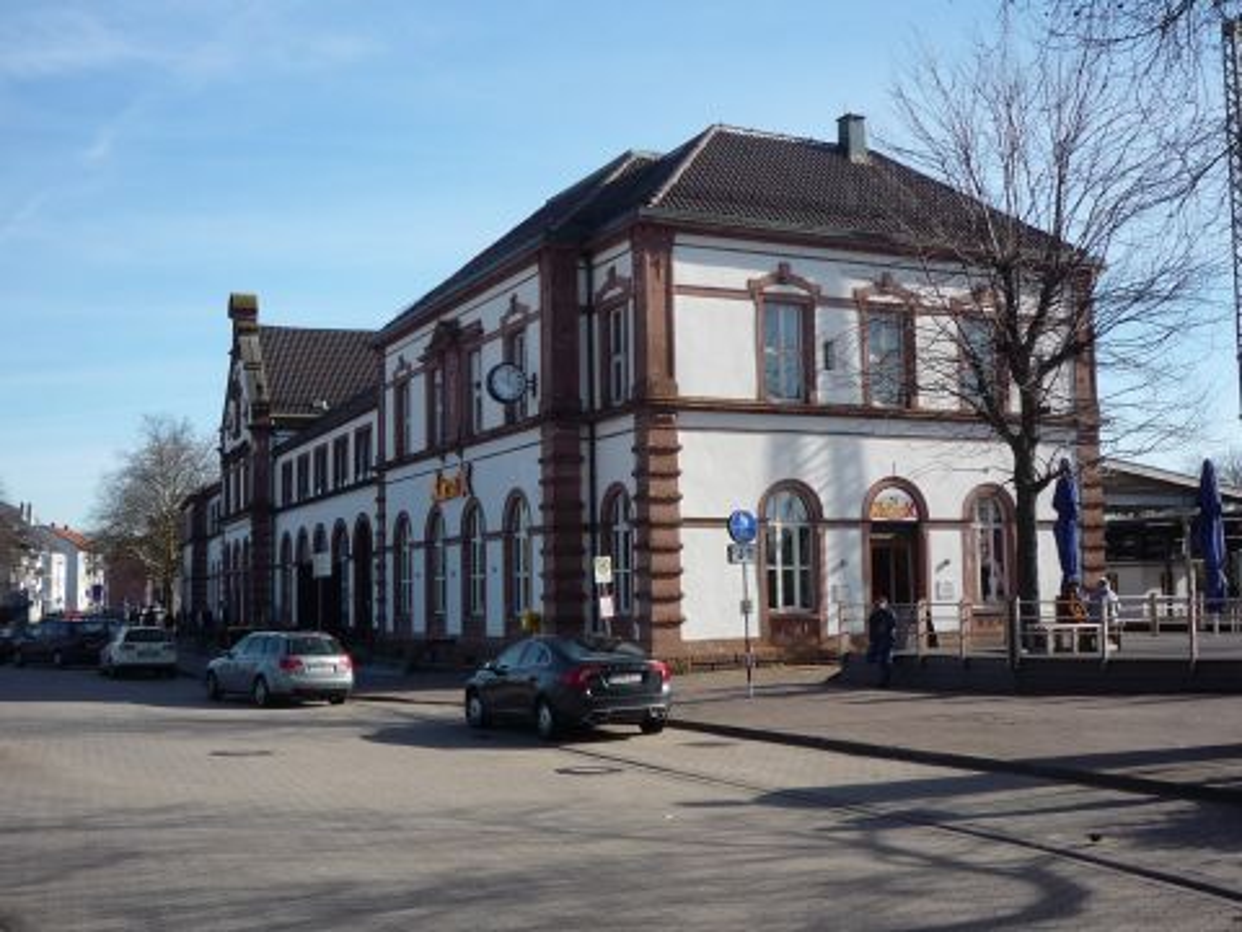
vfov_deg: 35.1
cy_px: 466
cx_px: 621
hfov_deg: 45.8
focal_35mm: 41
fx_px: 1471
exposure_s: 1/400
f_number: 4.5
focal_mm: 5.2
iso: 100
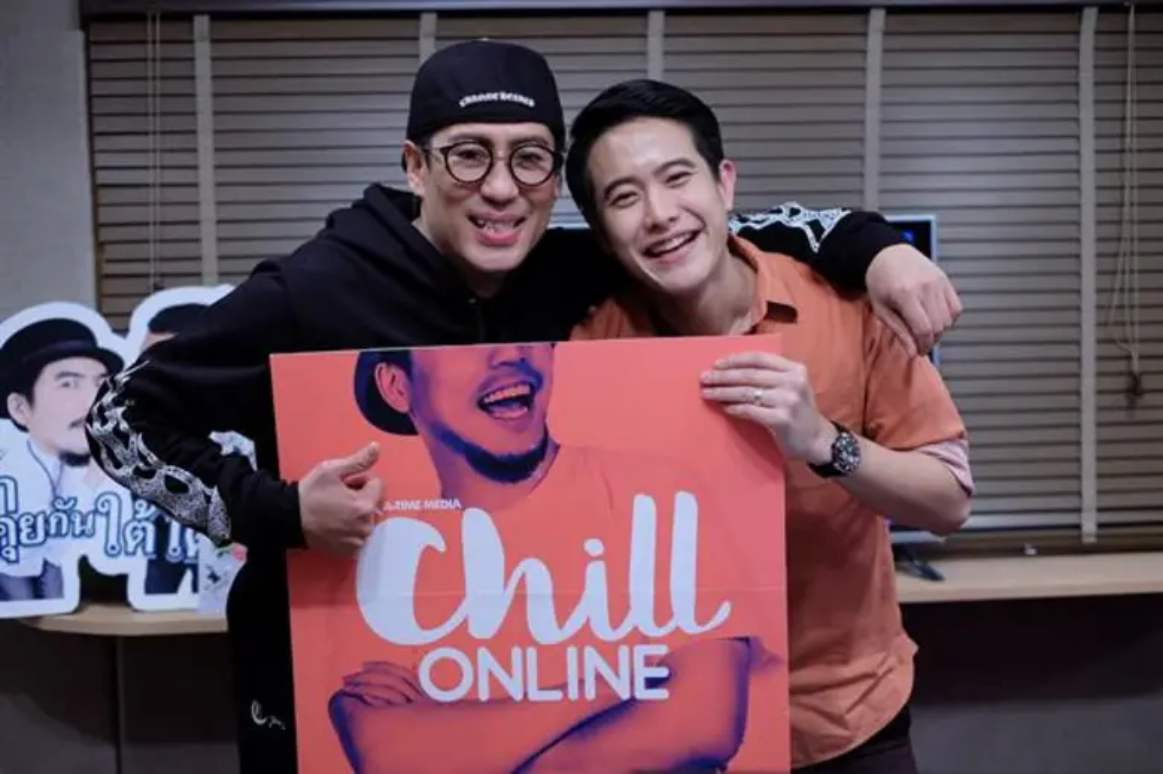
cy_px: 387
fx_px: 1711
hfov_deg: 37.5
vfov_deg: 25.5
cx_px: 582
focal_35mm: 53
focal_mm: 35
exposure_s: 1/125
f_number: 2
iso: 1250
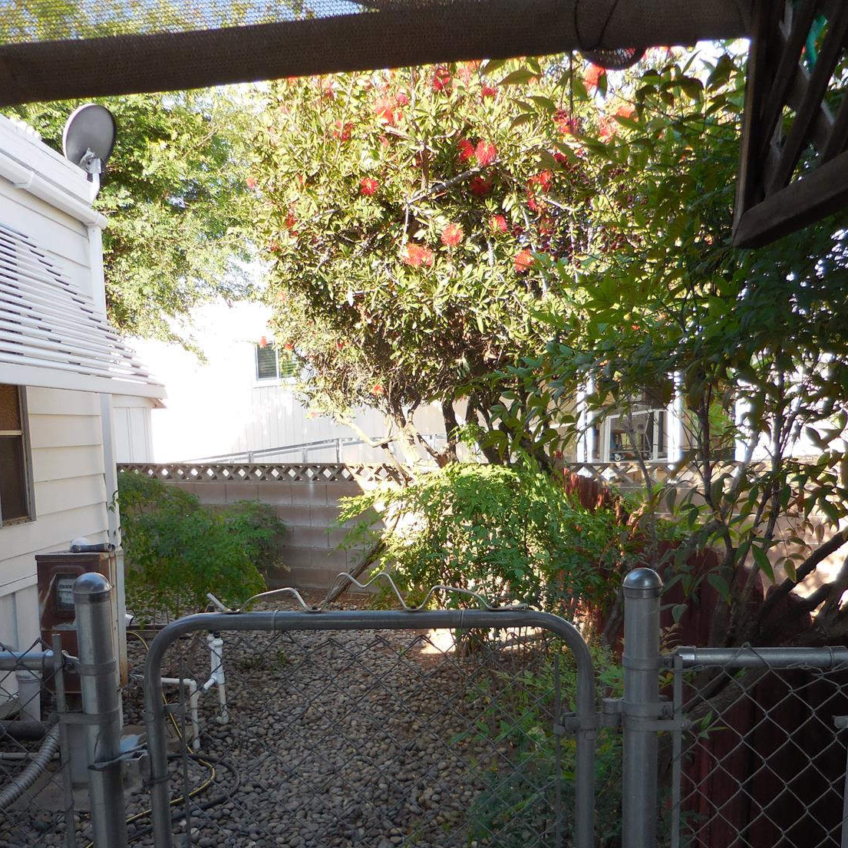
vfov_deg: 53.2
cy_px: 551
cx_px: 427
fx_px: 831
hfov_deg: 54.0
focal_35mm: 30
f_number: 3.3
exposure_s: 1/200
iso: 125
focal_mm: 4.5
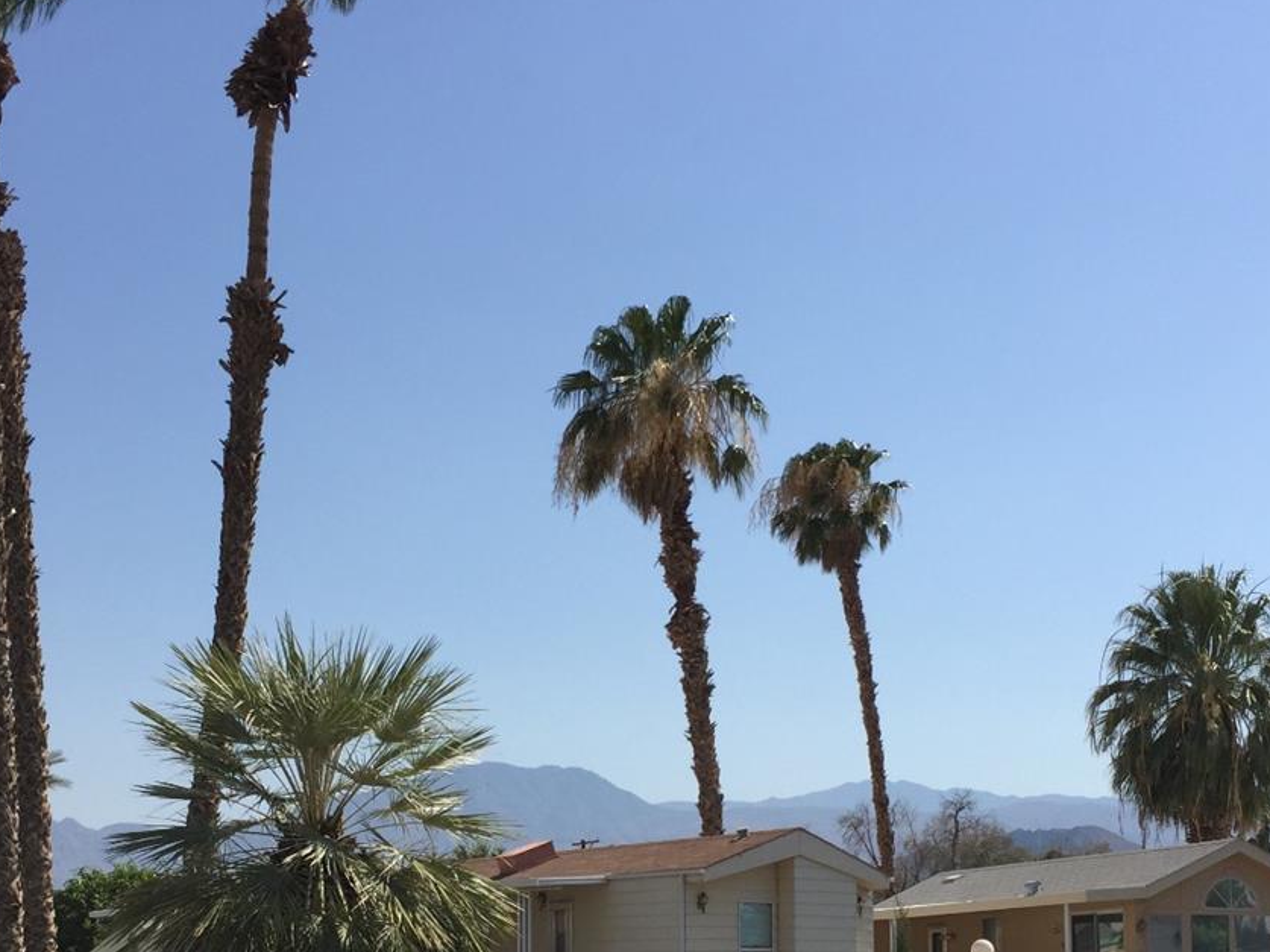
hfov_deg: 36.8
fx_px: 1907
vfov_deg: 27.3
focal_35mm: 52
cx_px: 621
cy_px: 809
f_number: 2.2
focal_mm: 4.15
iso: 32
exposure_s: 1/2825
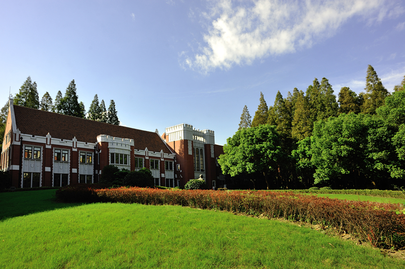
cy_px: 134
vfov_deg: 61.8
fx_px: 225
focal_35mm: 20
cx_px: 202
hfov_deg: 84.0
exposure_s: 1/200
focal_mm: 20
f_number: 8
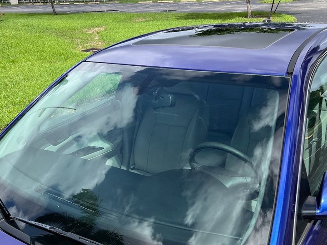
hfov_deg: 50.1
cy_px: 158
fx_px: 350
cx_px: 165
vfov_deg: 38.3
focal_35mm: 37
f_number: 1.5
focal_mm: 5.7
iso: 50
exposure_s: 1/2045
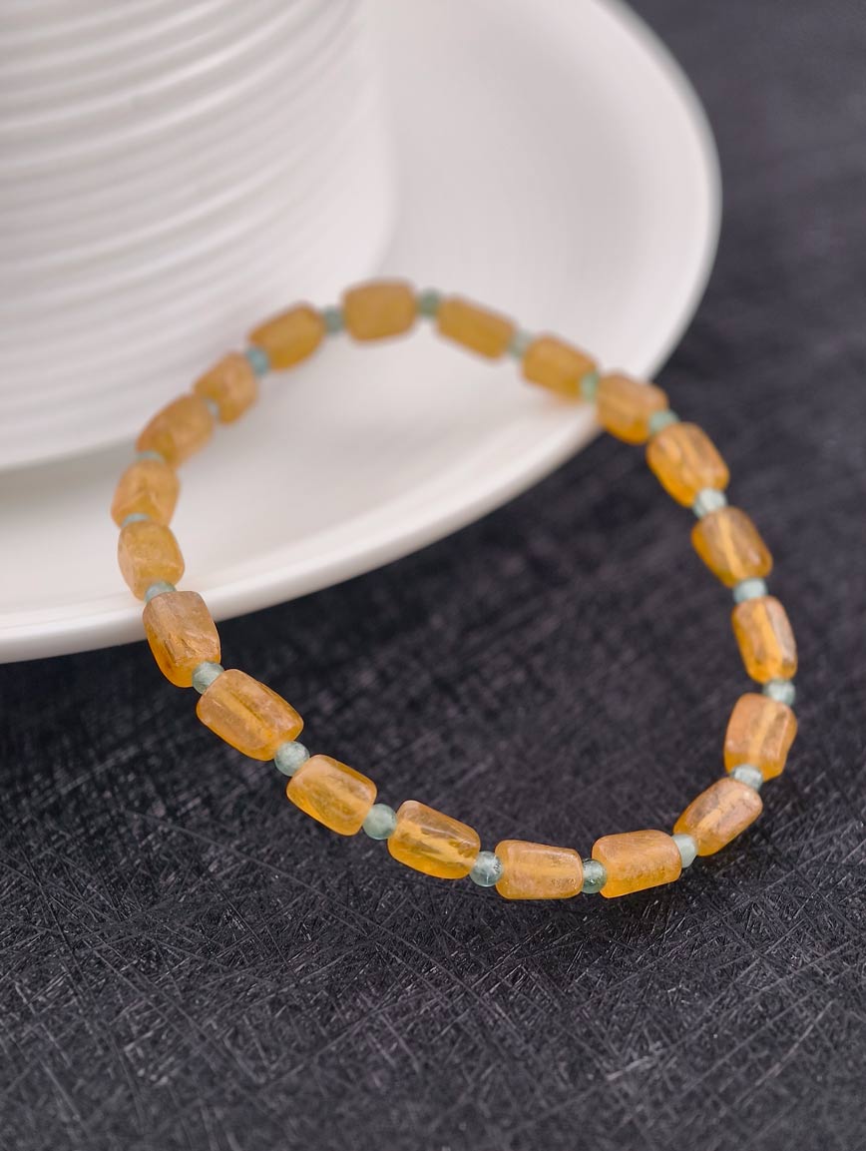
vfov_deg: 23.0
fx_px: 2829
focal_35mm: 85
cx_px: 433
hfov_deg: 17.4
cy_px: 576
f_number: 2.67
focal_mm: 22.48
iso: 125
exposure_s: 1/160
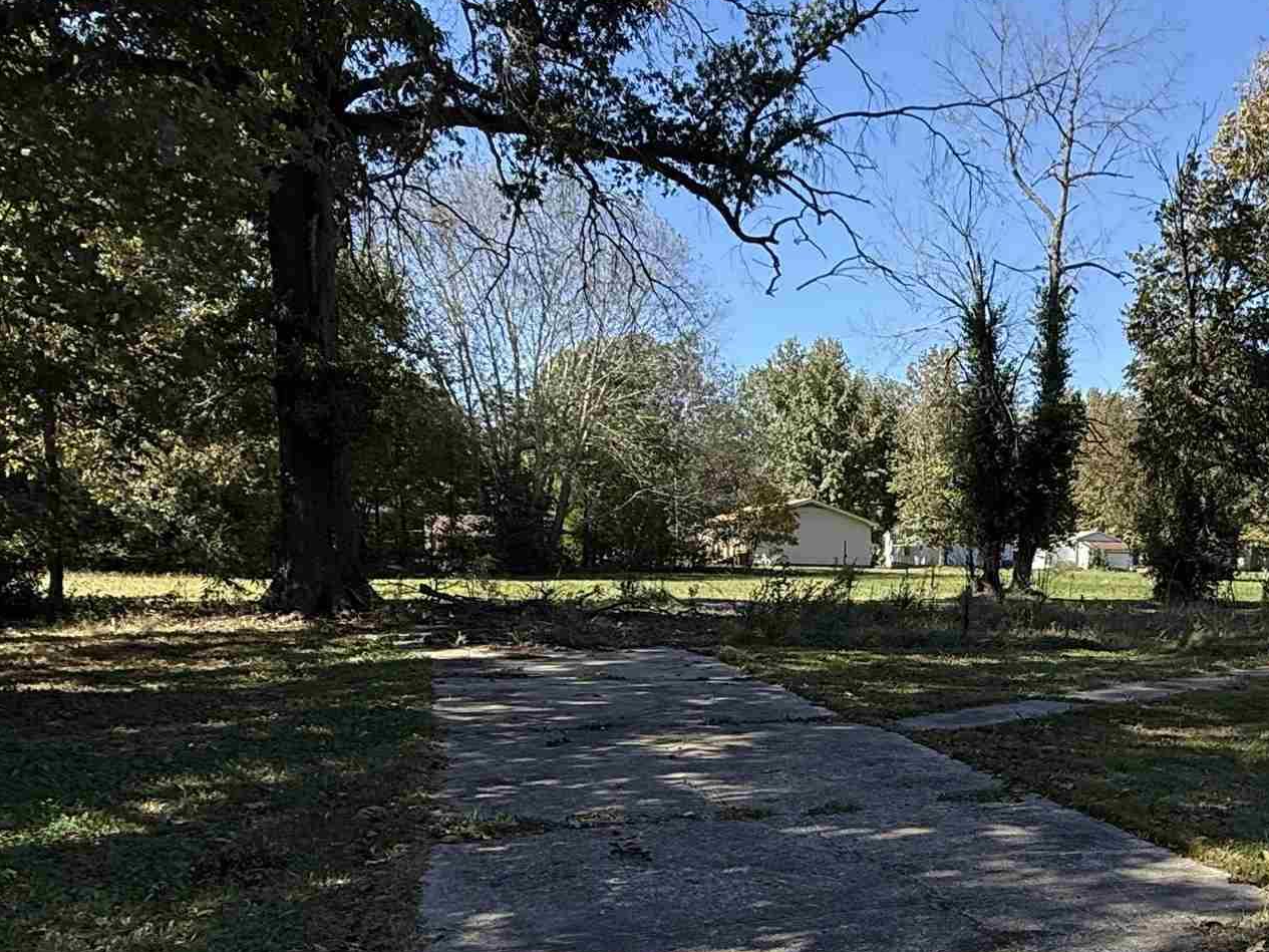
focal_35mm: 34
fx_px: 1247
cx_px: 977
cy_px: 725
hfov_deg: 51.3
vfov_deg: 40.5
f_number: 2.2
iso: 50
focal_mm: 2.22
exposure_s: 1/751
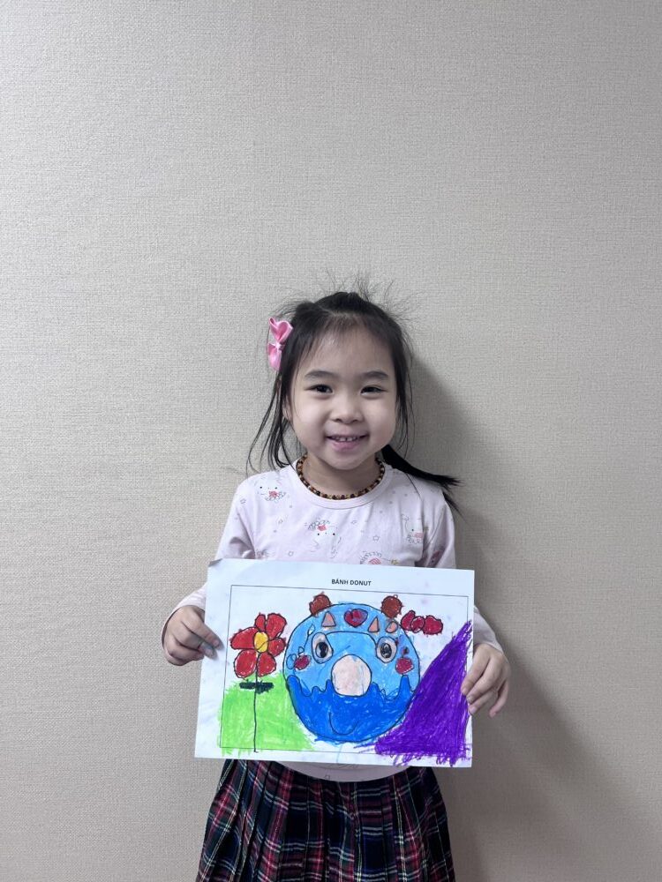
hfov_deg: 53.1
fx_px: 663
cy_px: 441
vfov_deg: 67.3
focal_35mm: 26
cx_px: 331
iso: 80
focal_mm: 5.7
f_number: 1.5
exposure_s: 1/100
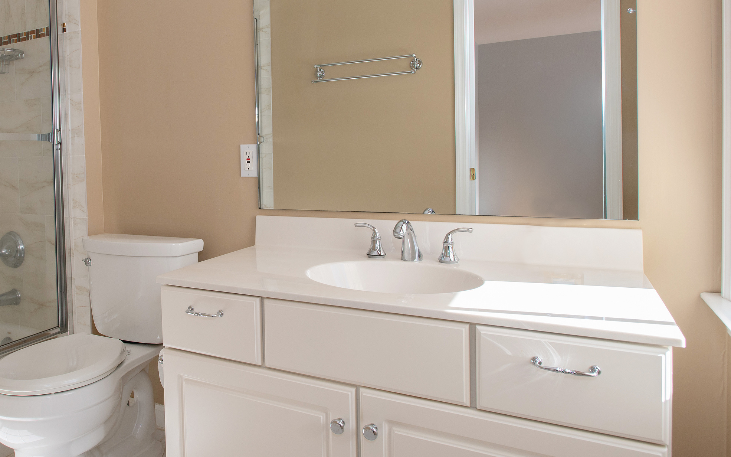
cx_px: 237
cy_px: 167
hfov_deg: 66.3
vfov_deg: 45.6
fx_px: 538
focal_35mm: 27
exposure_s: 1/125
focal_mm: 17
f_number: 8
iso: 400
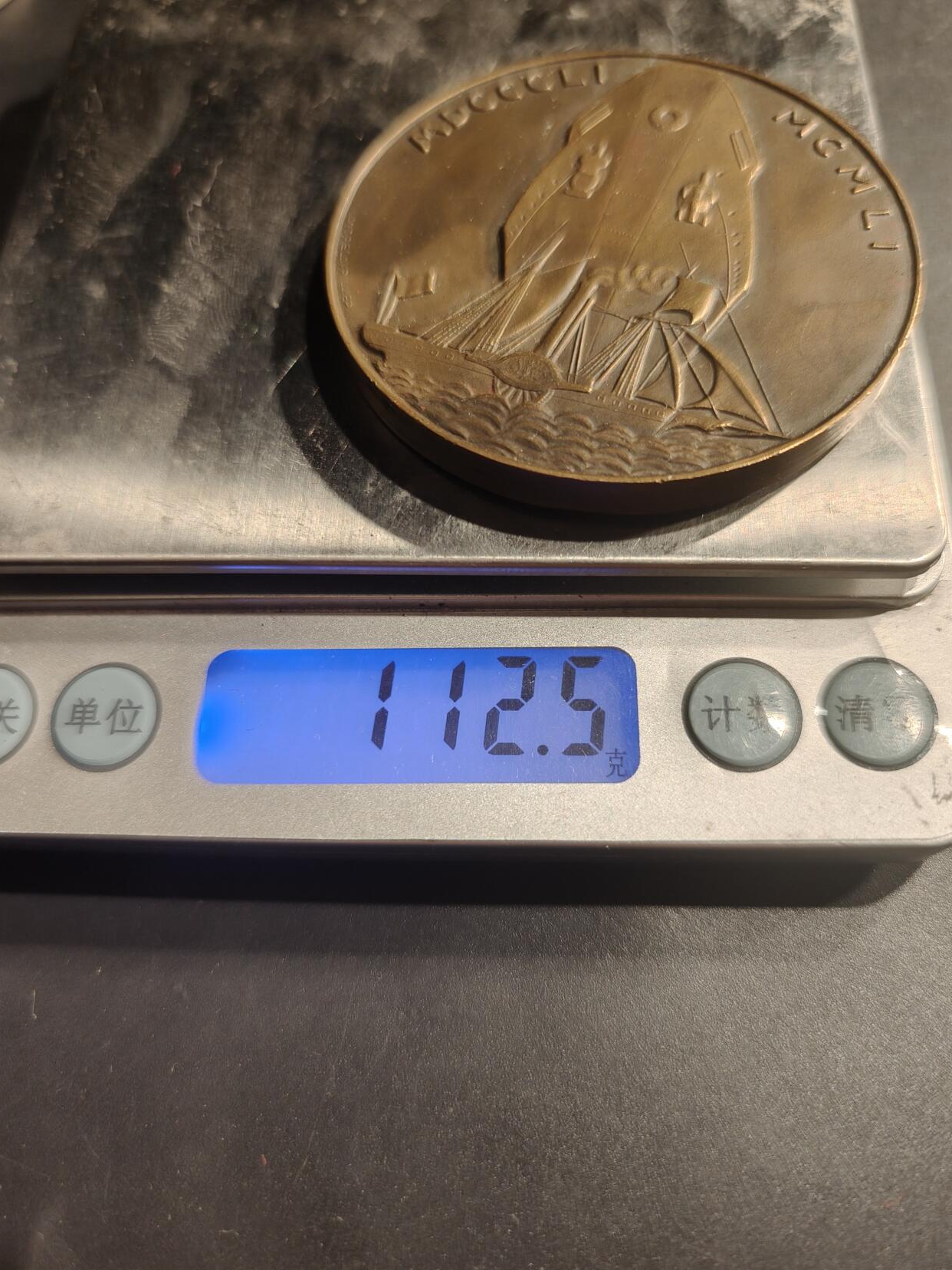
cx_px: 500
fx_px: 917
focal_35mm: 25
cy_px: 641
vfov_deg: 69.4
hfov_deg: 54.9
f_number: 1.6
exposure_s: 1/100
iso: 80
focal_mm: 6.06
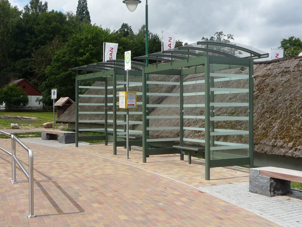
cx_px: 151
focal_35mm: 47
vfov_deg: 30.9
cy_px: 114
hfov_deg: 40.4
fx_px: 410
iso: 100
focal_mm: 4.7
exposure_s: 1/640
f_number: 4
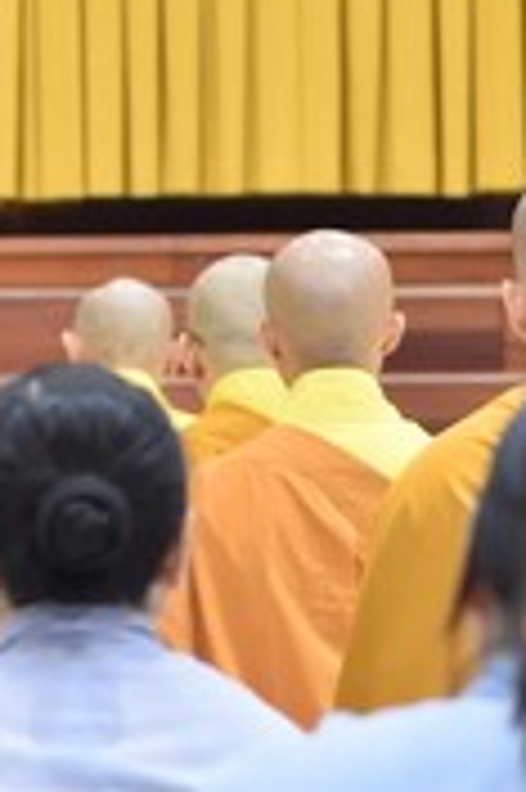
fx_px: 9749
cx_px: -67
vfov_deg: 4.6
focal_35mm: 444
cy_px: -108
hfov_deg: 3.1
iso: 3200
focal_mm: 120
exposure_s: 1/80
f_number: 5
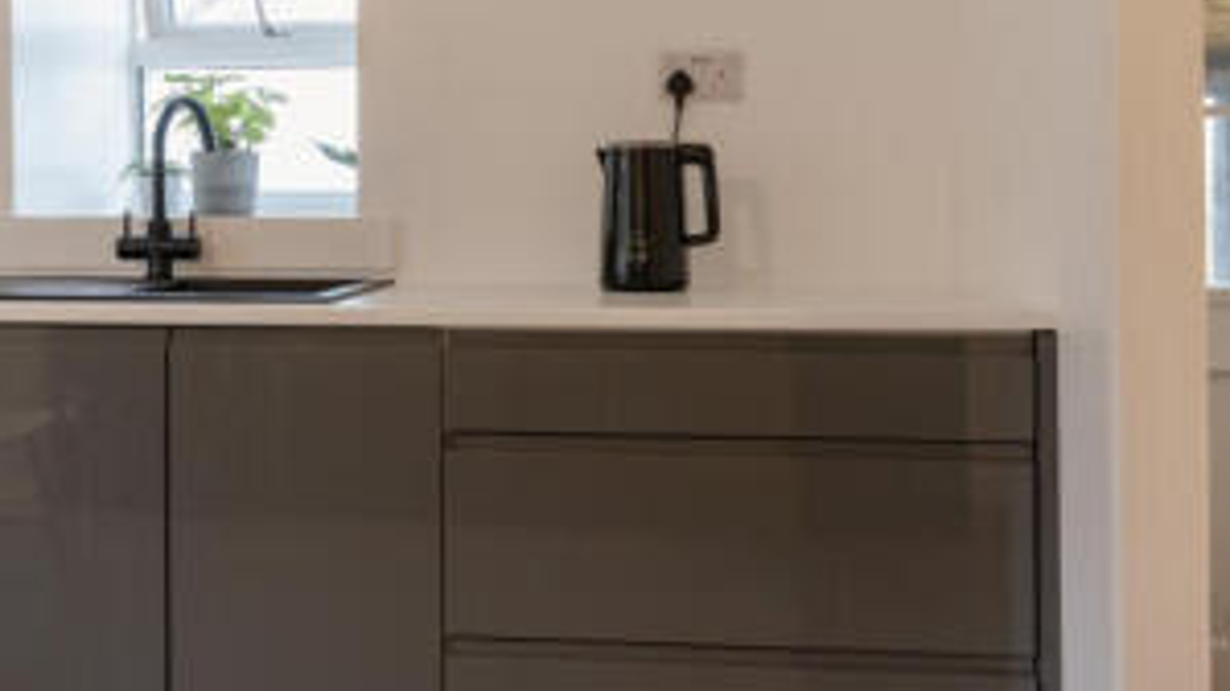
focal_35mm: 39
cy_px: 239
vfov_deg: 30.2
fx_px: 1272
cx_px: 494
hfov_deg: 51.3
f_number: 8
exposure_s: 1/10
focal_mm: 17
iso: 400
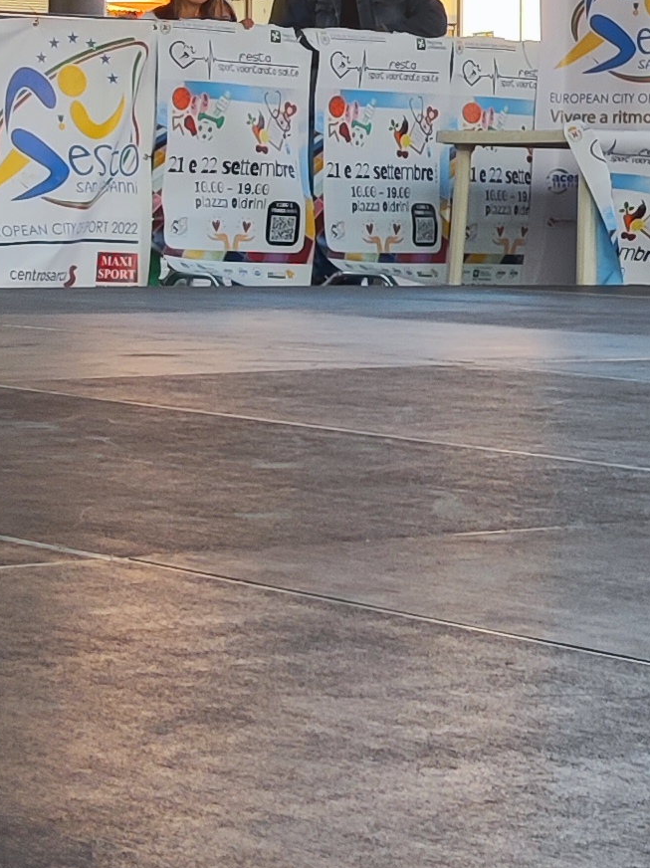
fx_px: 3333
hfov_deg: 11.1
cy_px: 76
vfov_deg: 14.7
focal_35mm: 133
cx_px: 409
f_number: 1.79
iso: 50
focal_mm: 4.7
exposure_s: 1/109
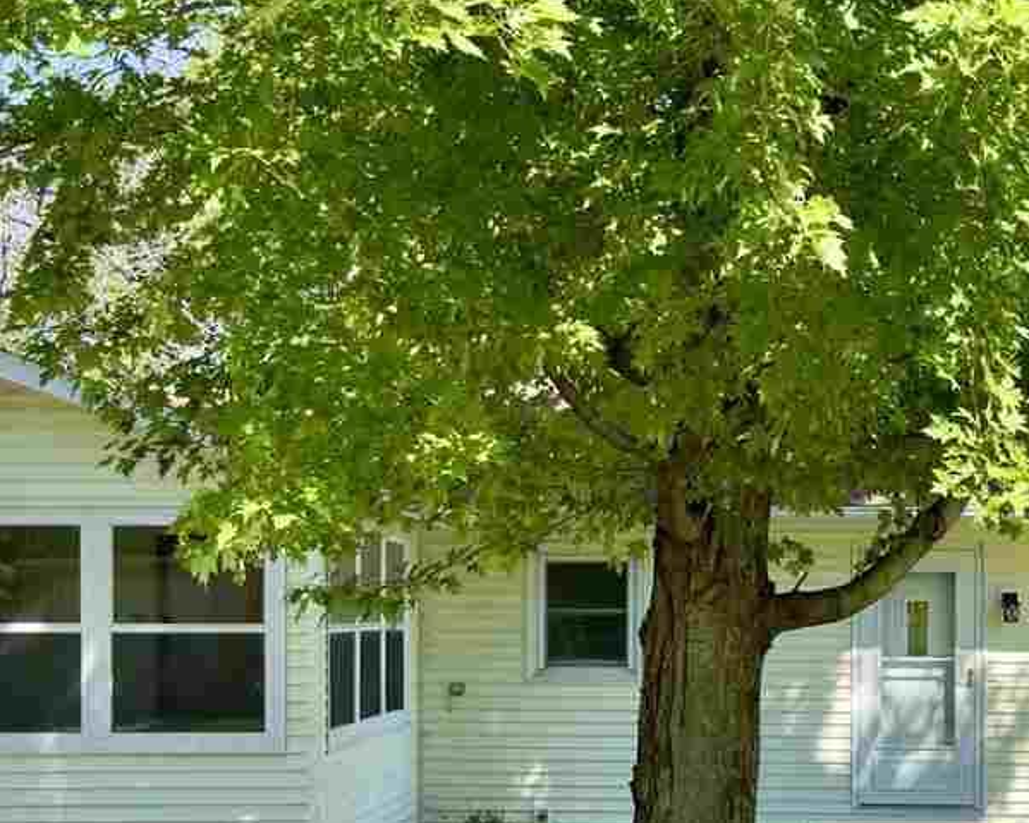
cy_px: 655
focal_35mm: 73
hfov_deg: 25.9
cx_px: 713
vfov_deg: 20.7
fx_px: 2223
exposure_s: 1/1678
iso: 100
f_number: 1.78
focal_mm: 6.76
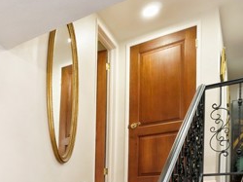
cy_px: 220
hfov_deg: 38.6
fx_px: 288
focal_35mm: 41
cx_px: -18
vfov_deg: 29.9
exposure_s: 1/50
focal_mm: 8
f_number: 5.6
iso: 2500
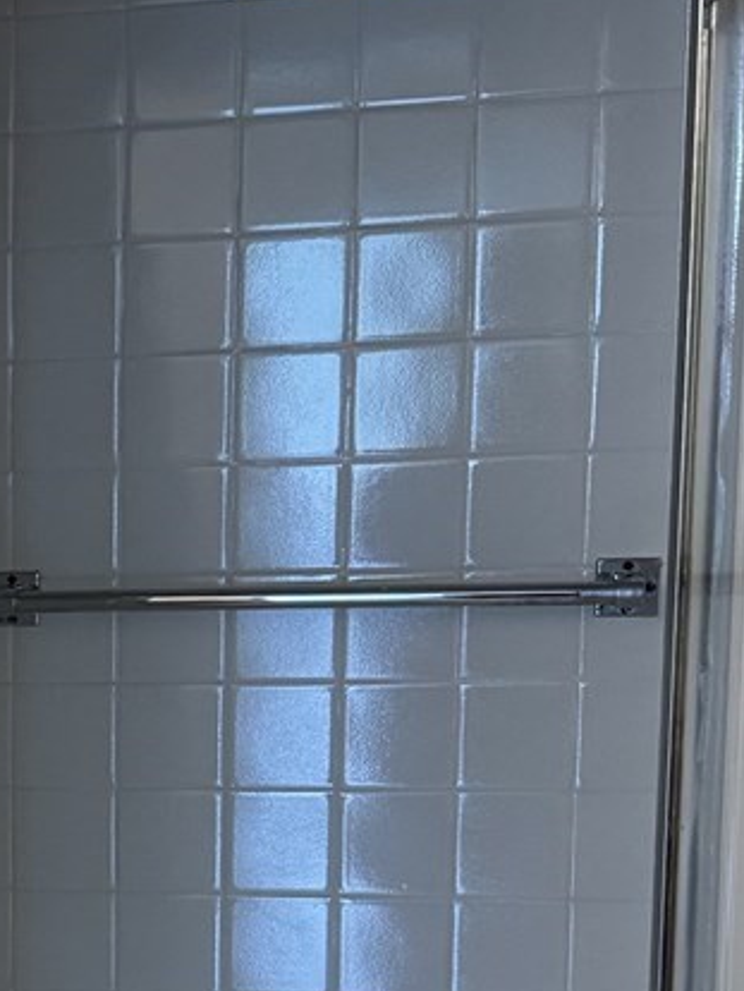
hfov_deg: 15.5
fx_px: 2548
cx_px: -337
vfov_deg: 21.4
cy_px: 931
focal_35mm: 89
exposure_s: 1/60
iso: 320
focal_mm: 6.76
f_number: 1.78
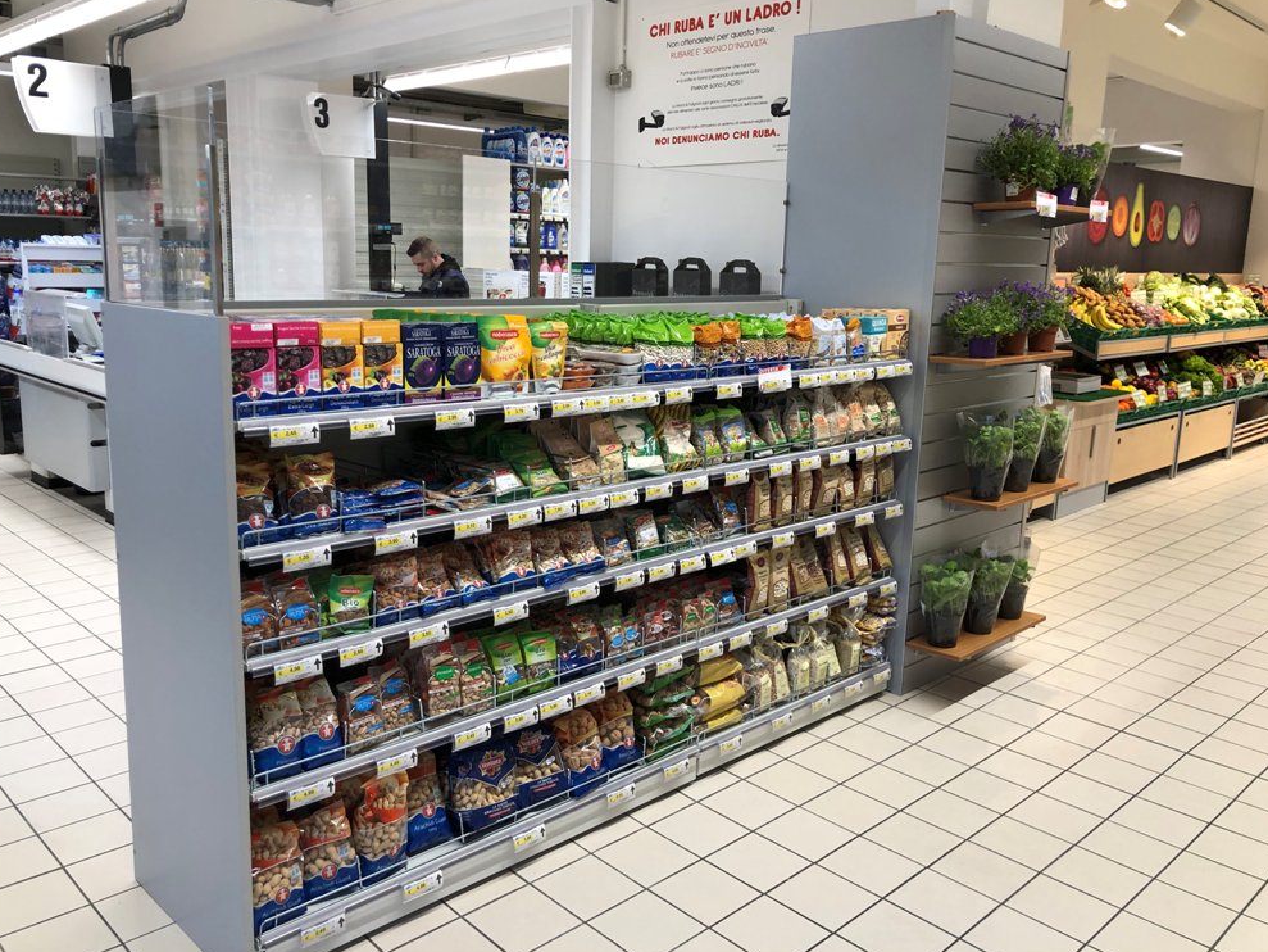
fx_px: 1062
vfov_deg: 48.2
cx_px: 617
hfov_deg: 61.6
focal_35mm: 29
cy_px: 466
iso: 20
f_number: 1.8
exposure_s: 1/33
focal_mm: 4
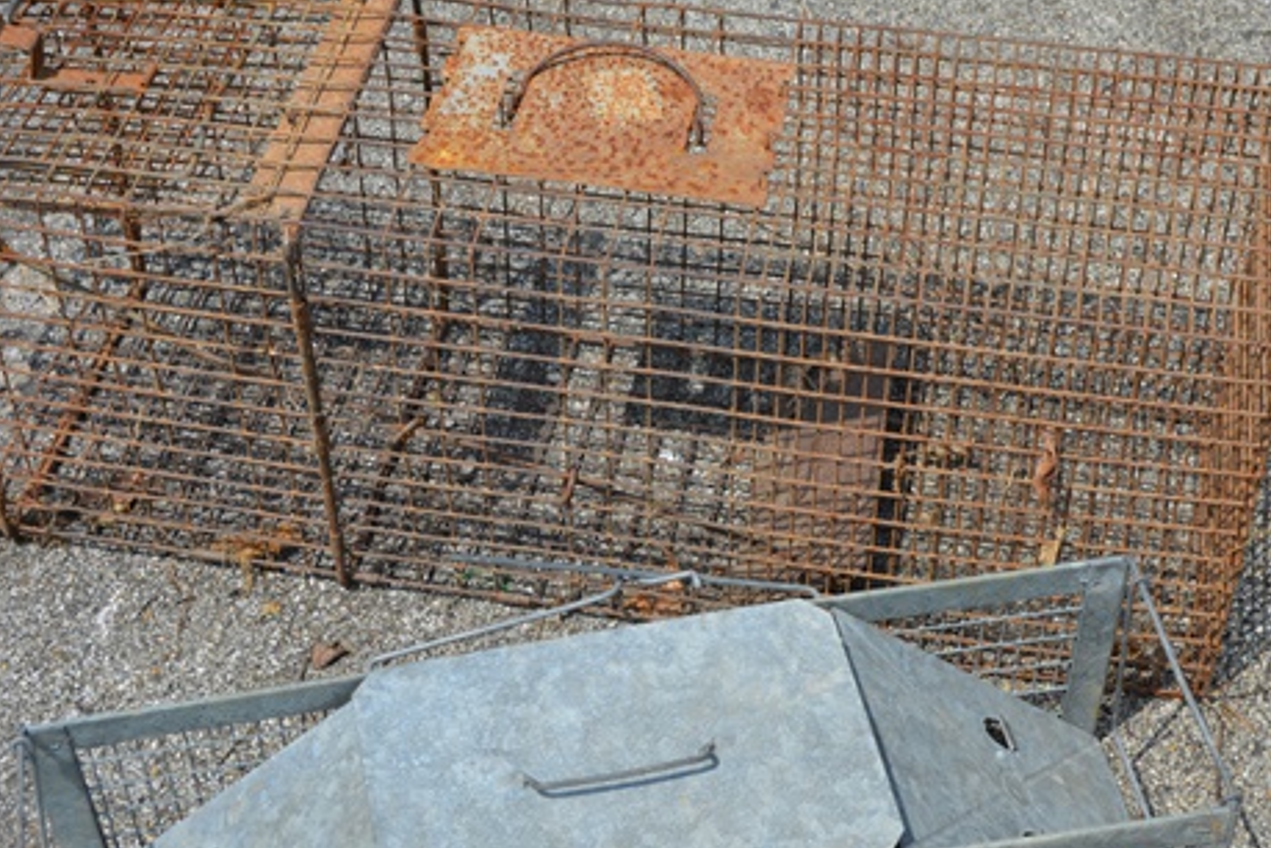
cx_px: 795
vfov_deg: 19.8
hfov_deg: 29.3
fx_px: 2424
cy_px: 430
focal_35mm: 69
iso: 100
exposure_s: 1/250
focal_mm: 35
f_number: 8
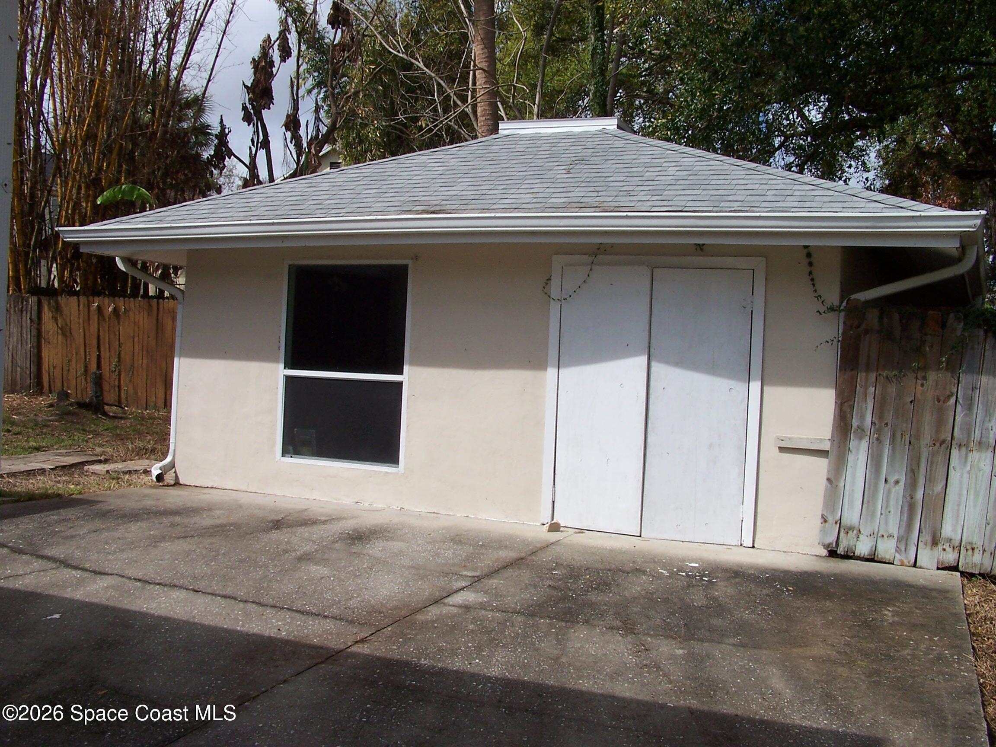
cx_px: 498
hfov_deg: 49.0
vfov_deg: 37.7
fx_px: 1093
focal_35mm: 38
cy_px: 374
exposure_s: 1/500
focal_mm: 6.3
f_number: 5.6
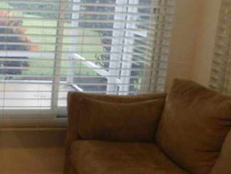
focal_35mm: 68
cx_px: -50
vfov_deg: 21.5
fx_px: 454
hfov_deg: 25.5
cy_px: 56
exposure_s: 1/30
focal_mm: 4
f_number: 3
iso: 320
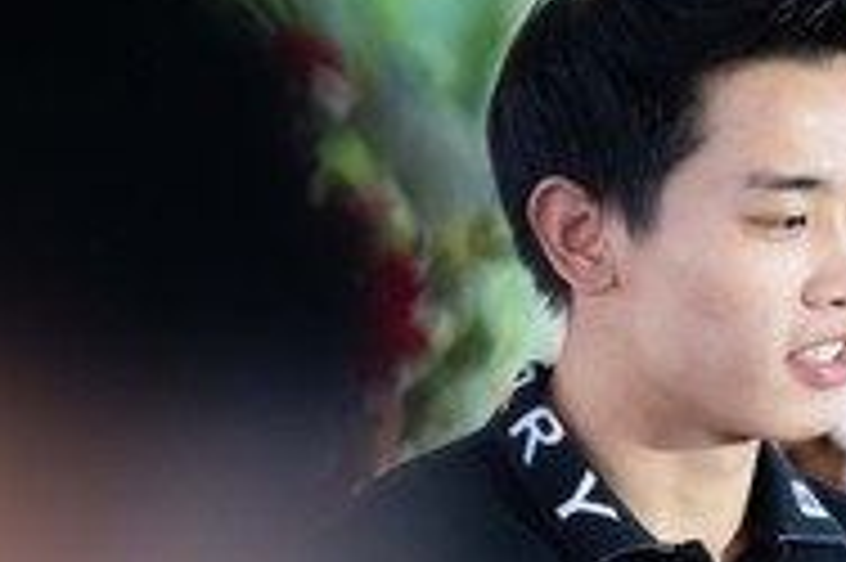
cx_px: 342
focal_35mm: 494
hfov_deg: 4.2
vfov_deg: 2.8
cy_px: 569
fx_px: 11599
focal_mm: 145
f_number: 2.8
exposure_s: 1/400
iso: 1250
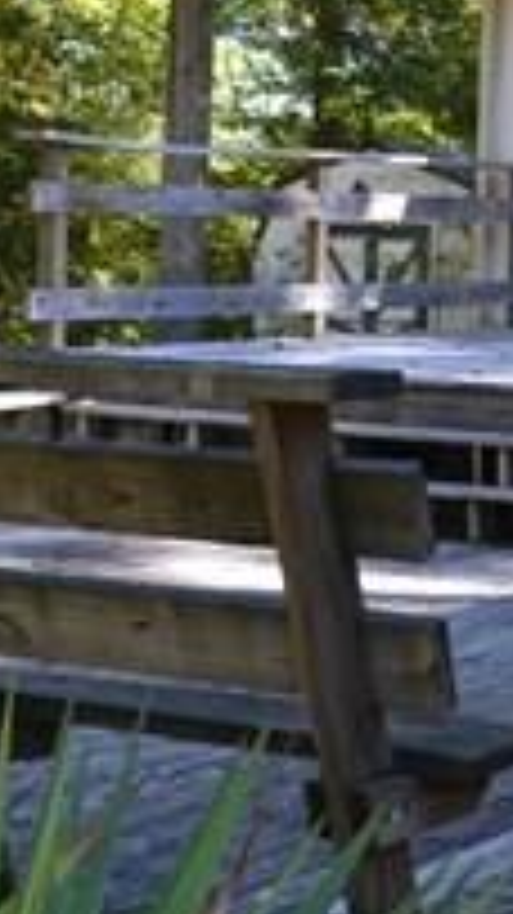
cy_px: 250
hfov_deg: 12.1
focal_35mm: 99
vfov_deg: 21.4
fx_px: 2397
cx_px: 464
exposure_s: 1/125
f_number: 5.6
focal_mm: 20
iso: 250
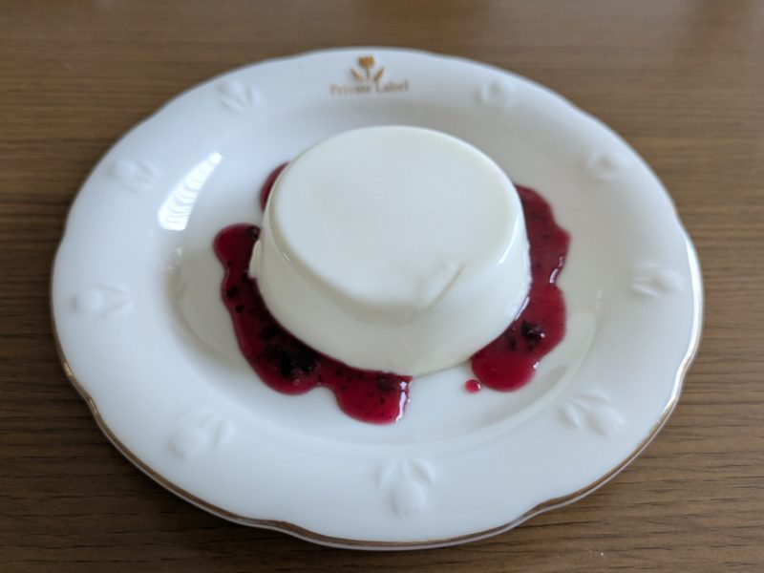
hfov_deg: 69.4
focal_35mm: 25
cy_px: 286
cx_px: 382
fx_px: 552
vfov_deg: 54.9
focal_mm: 5.43
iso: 231
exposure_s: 1/50
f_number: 1.89
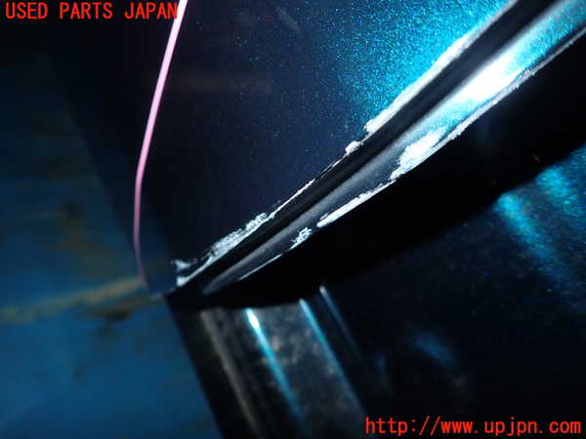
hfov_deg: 69.4
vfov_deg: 54.9
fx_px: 423
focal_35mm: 25
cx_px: 293
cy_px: 220
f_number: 5.6
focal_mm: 4.5
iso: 200
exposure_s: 1/30
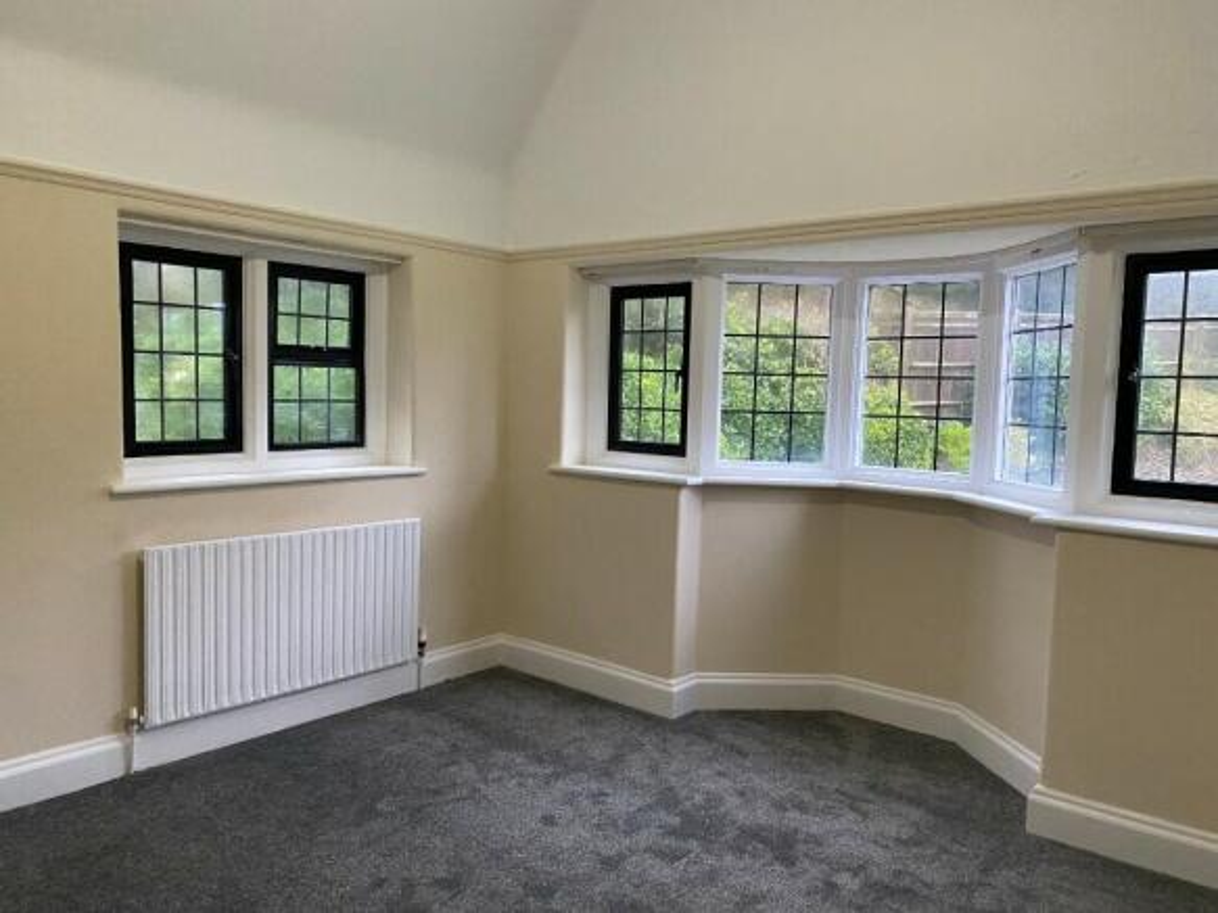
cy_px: 456
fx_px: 915
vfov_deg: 53.0
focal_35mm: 26
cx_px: 609
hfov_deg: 67.3
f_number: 1.8
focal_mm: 4.25
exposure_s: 1/57
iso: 500
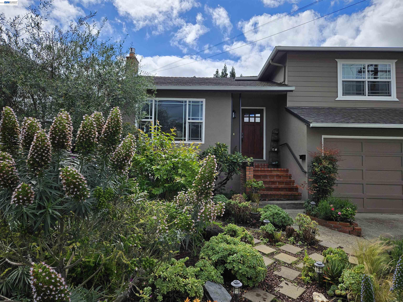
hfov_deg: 73.9
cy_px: 151
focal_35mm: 23
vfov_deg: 58.9
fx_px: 268
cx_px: 202
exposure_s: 1/2000
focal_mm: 5.4
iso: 25
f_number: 1.8
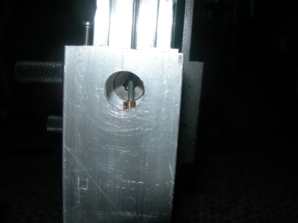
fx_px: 327
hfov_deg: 49.0
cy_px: 112
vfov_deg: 37.7
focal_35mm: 38
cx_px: 149
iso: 50
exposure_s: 1/60.1
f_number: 4.8
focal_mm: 7.8
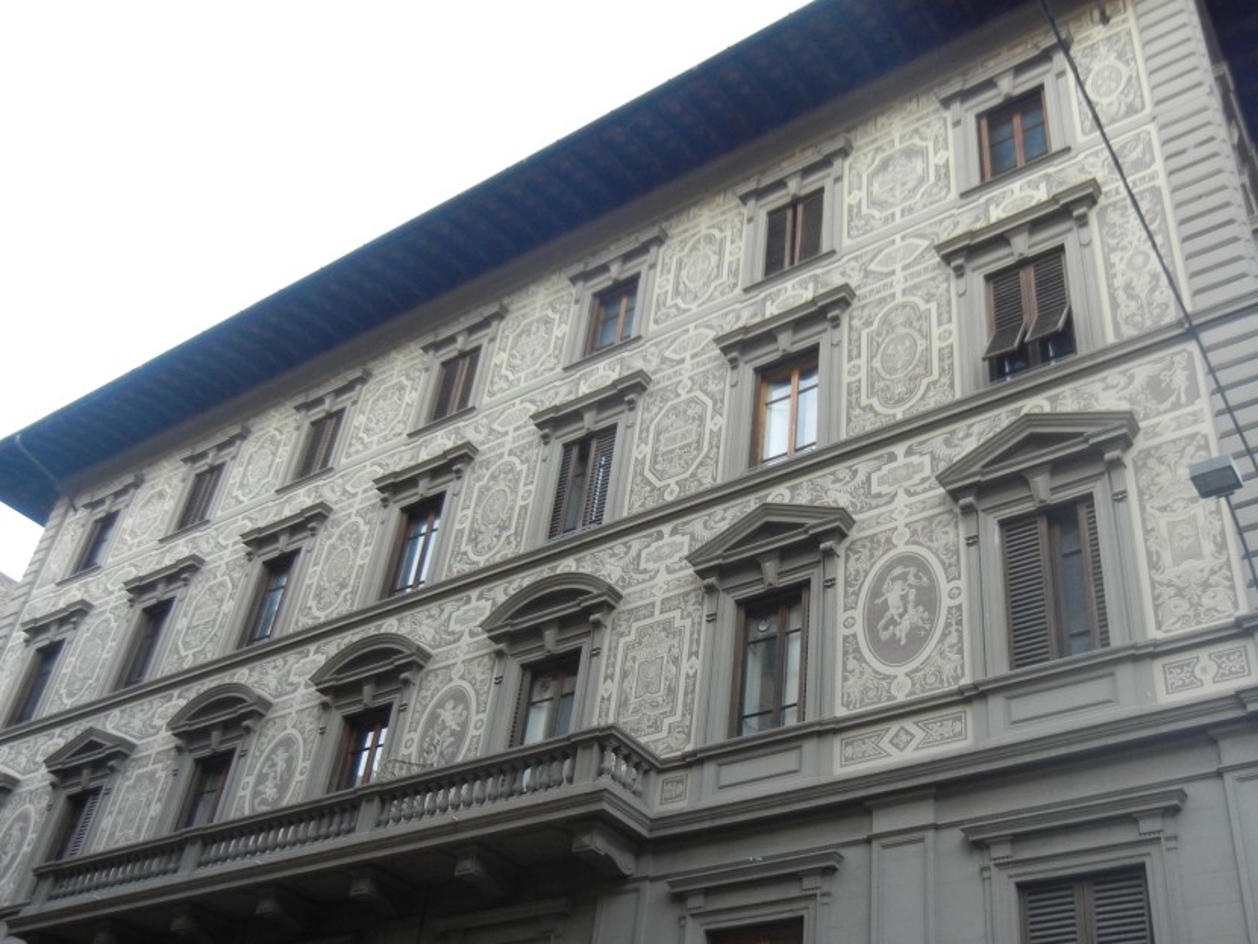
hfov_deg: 50.0
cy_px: 577
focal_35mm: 37
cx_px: 712
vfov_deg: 38.5
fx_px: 1345
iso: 400
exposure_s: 1/27.4
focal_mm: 5.4
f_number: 3.5
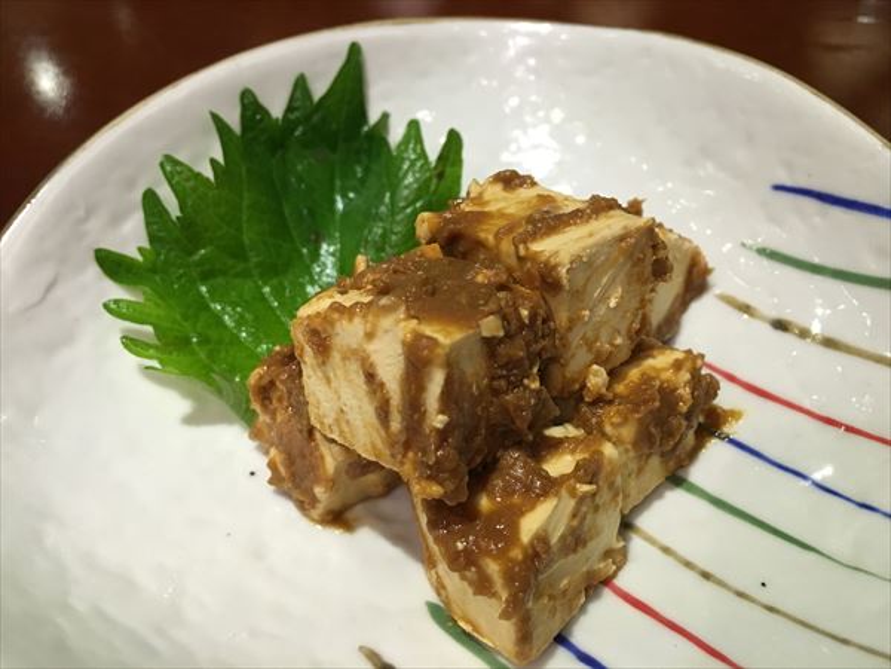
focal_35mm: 29
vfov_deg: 48.2
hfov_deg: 61.7
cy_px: 334
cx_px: 446
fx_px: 746
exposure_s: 1/33
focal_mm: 4.15
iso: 200
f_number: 2.2
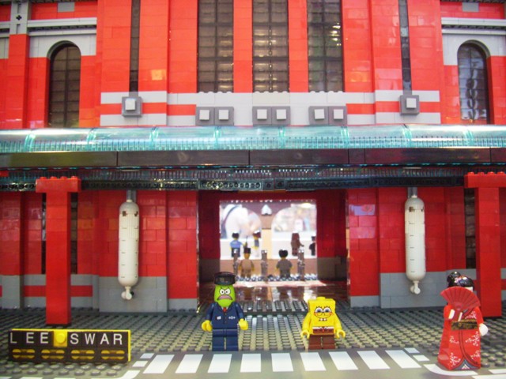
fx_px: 468
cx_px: 253
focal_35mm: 32
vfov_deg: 44.2
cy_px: 190
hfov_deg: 56.8
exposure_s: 1/8
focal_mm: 5.7
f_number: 2.9
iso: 160
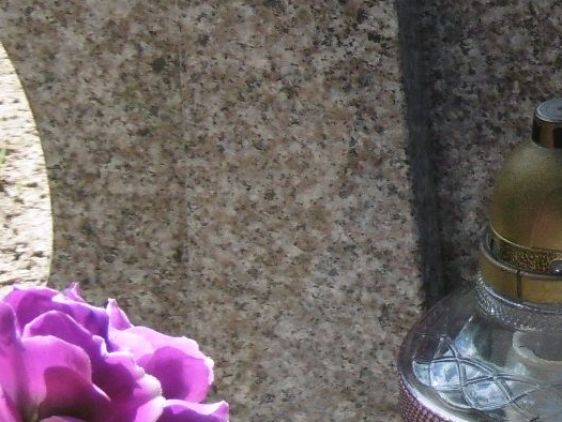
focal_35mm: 230
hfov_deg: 8.3
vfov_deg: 6.4
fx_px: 3735
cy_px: -148
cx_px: 1034
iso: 100
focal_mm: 10.5
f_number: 4.2
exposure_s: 1/320
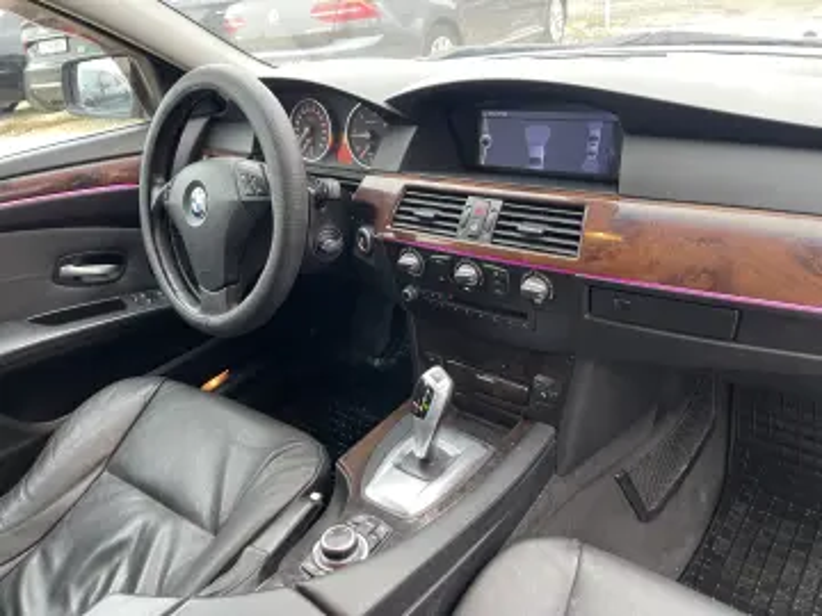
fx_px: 594
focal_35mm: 25
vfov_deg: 54.9
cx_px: 411
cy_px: 308
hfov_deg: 69.4
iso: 320
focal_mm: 5.1
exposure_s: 1/50
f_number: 1.6
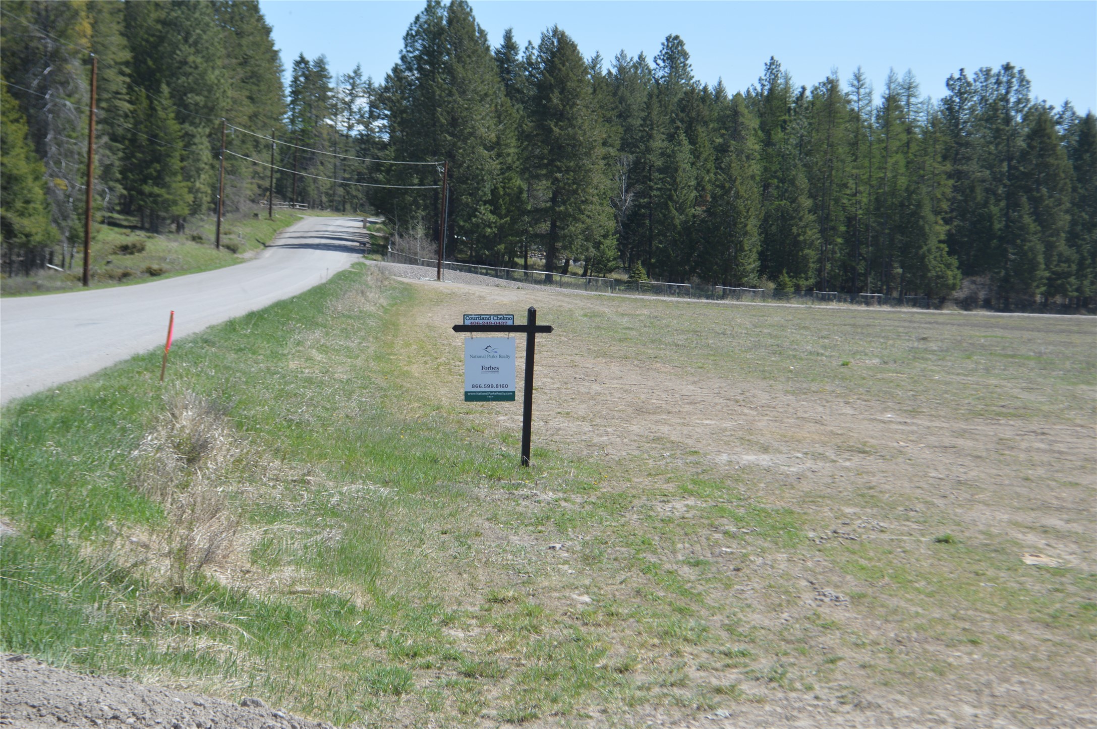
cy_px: 364
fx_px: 2512
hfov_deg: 24.6
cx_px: 548
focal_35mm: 82
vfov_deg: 16.5
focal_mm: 55
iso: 100
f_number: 7.1
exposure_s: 1/200
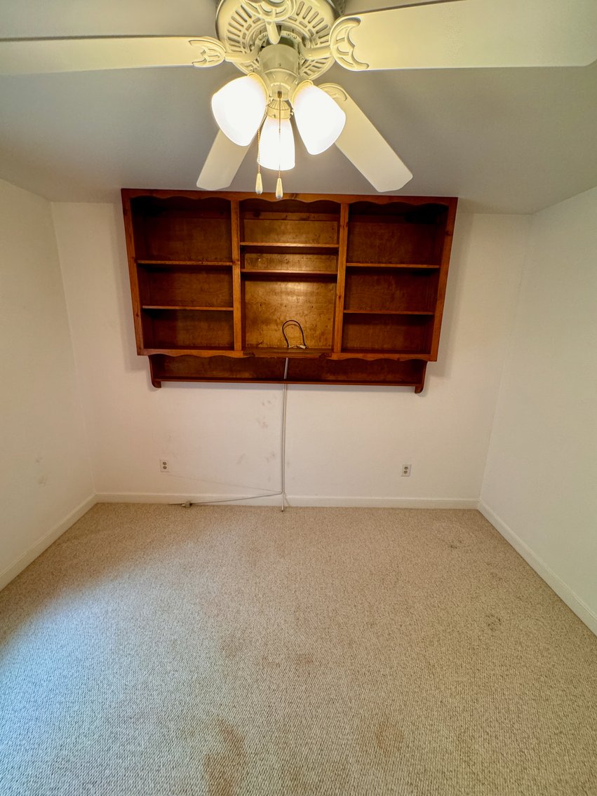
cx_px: 298
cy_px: 398
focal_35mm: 14
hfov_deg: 85.7
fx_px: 322
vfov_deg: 102.1
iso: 200
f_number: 2.2
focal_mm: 2.22
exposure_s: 1/60
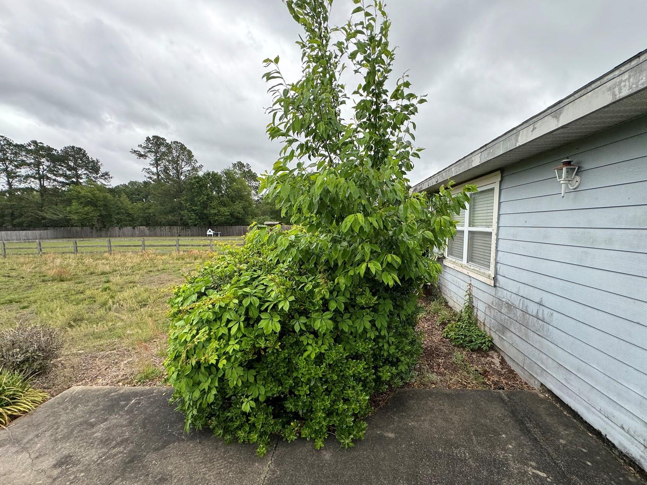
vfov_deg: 81.7
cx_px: 341
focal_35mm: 15
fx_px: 280
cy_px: 256
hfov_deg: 98.1
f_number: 2.2
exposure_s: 1/239
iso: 40
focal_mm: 2.22
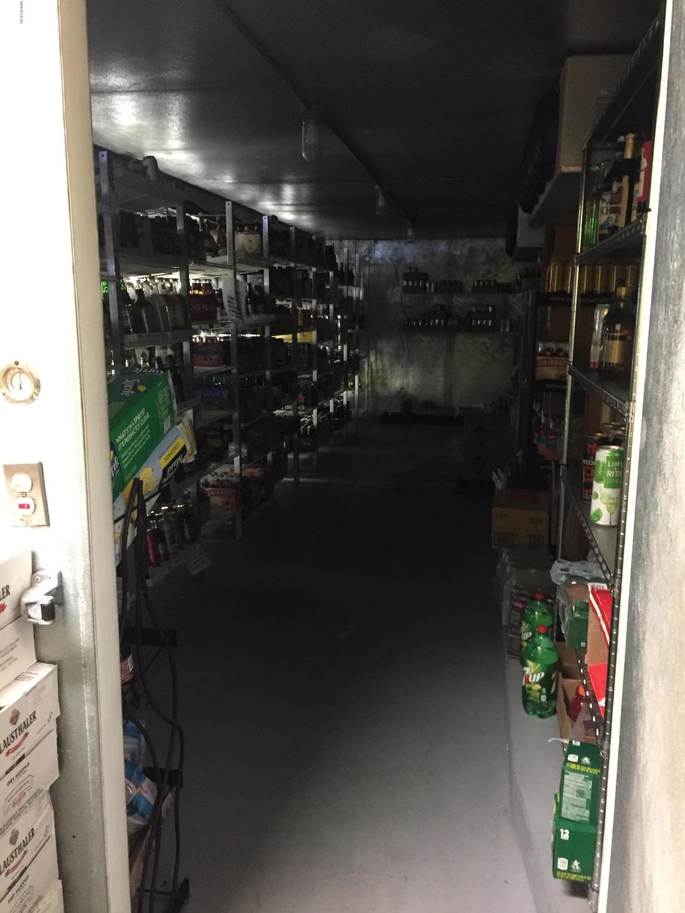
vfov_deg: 61.7
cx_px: 342
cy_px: 456
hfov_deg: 48.2
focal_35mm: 29
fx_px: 765
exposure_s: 1/15
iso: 320
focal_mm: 4.15
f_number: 2.2
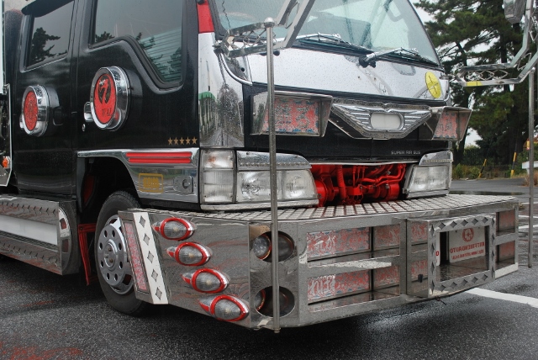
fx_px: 583
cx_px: 269
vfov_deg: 34.3
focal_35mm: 39
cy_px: 180
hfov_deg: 49.5
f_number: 5.6
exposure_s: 1/125
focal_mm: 26
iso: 140
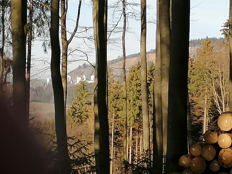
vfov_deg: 10.1
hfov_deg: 13.4
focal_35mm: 147
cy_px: 87
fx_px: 985
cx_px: 116
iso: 50
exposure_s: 1/879
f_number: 1.8
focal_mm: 4.75
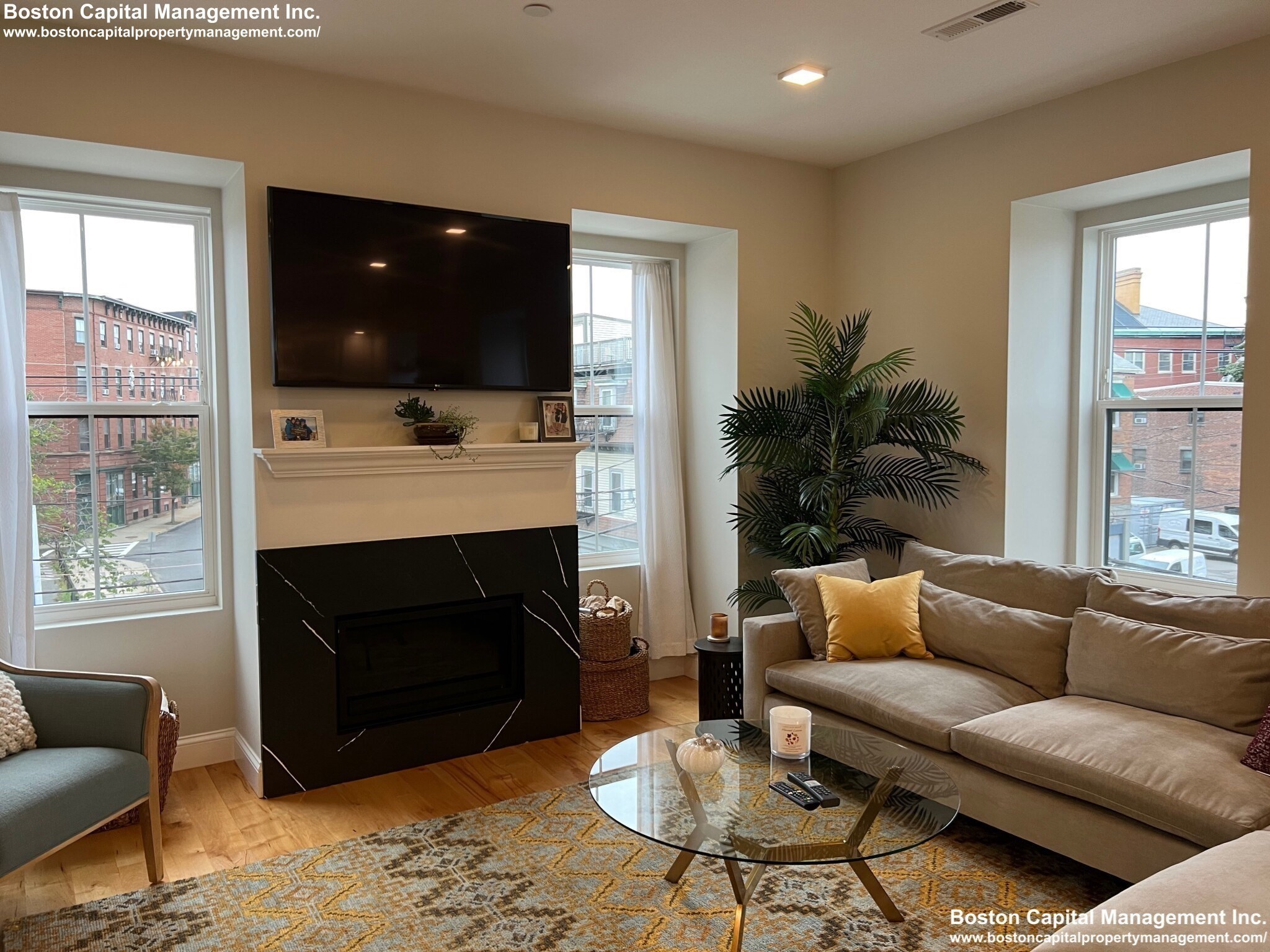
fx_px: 954
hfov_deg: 67.3
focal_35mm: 26
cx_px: 635
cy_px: 476
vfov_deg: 53.1
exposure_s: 1/60
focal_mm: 5.7
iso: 100
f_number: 1.5
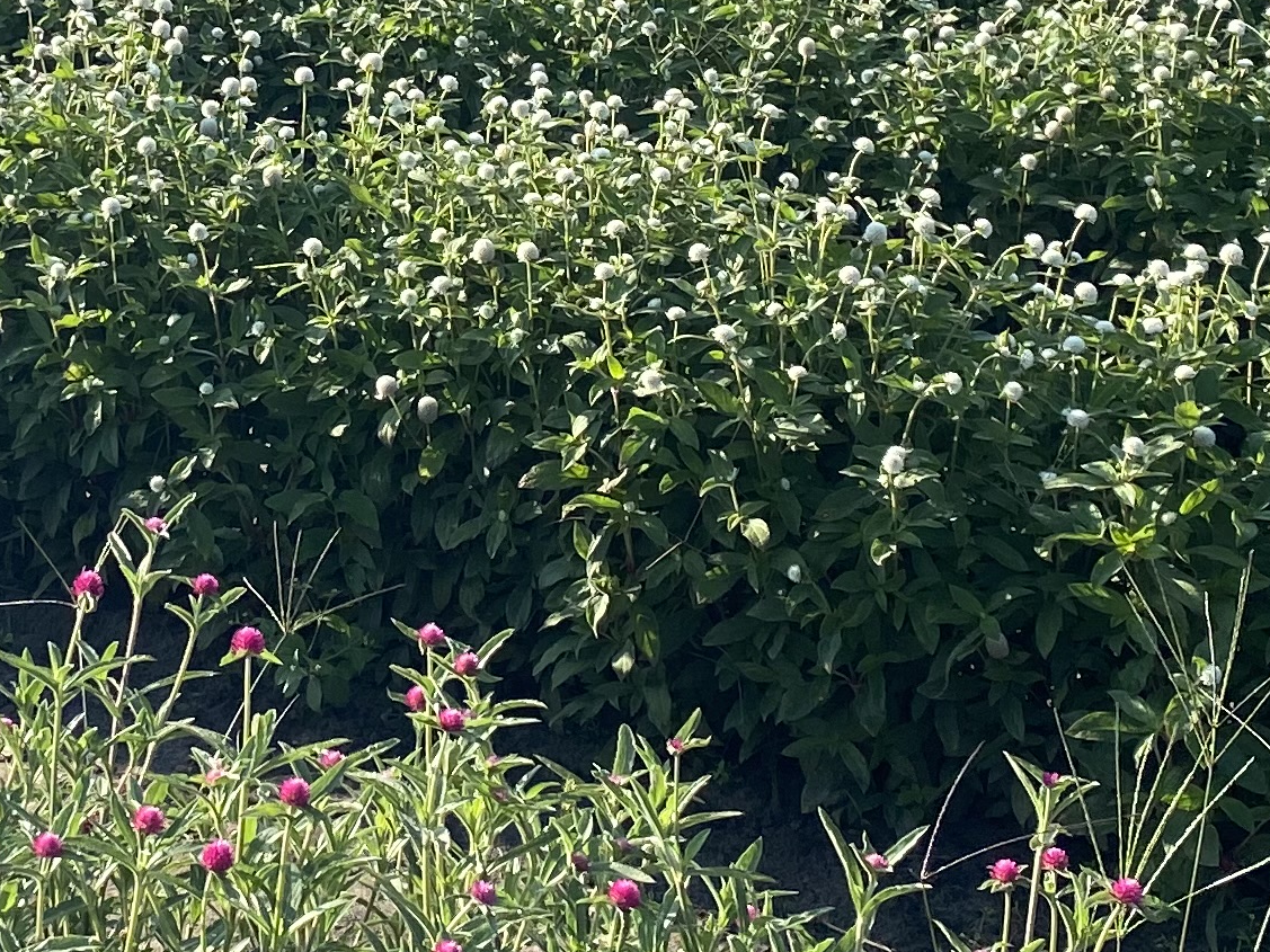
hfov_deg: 20.6
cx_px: 97
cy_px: 95
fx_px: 3412
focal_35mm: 93
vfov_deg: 15.7
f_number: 1.8
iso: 32
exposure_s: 1/1866
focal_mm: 4.25
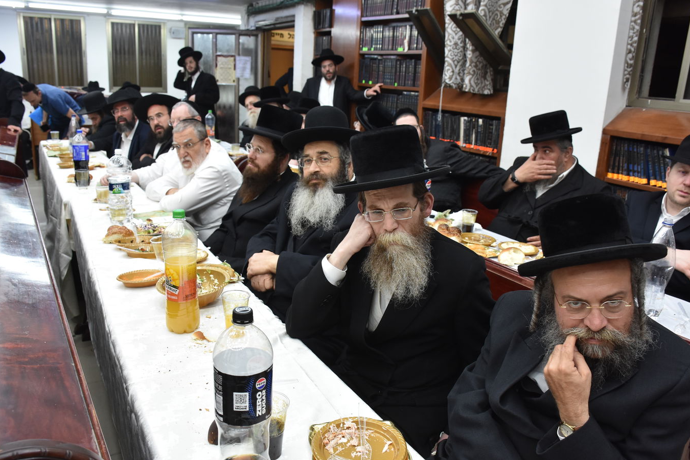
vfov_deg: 46.4
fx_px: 537
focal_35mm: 28
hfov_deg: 65.5
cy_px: 234
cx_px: 348
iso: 1000
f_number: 5.6
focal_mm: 18
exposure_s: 1/100
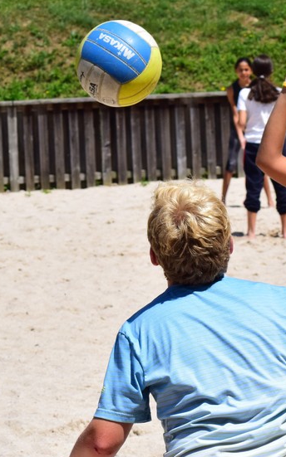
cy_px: 281
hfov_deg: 6.6
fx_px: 2484
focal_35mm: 199
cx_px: 230
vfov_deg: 10.5
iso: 800
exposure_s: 1/1250
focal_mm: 70
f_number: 11
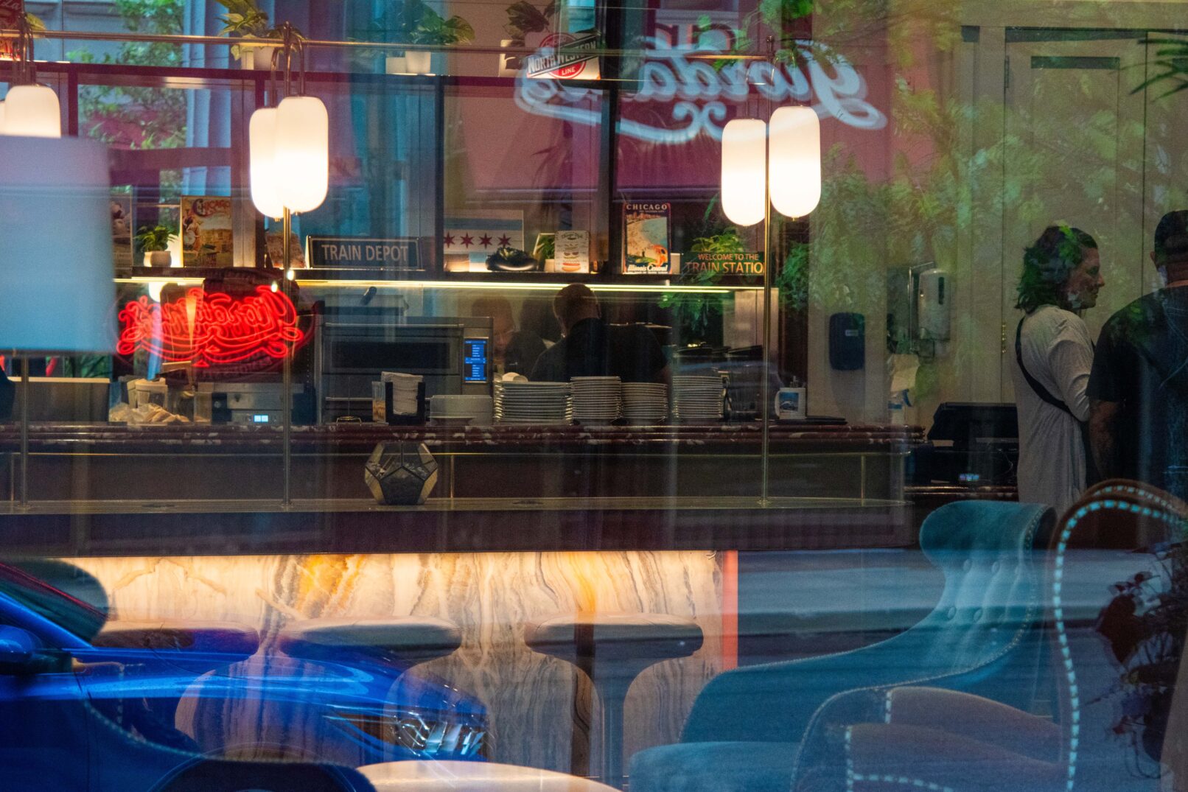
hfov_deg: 18.2
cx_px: 594
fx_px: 3713
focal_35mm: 112
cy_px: 396
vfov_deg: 12.2
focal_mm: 75
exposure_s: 1/200
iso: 800
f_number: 4
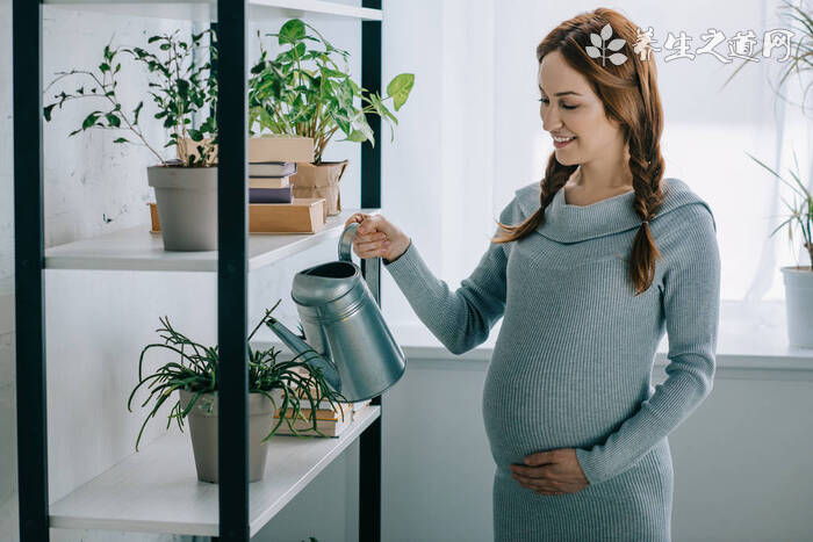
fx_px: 1920
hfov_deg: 23.9
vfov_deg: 16.1
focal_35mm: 85
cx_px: 406
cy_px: 271
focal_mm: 85
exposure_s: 1/160
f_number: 3.2
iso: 400
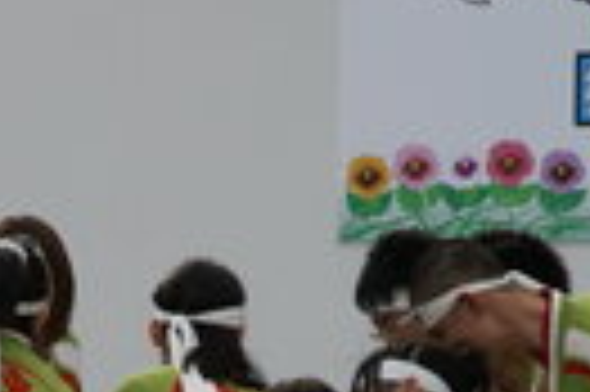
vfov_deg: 2.3
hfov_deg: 3.5
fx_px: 9756
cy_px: 543
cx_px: 72
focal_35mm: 596
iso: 100
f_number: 7.1
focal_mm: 130
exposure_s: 1/250
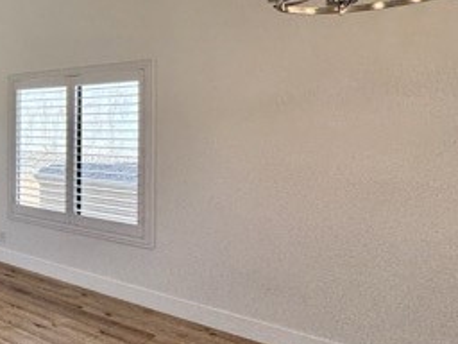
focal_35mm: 35
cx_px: -84
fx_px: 463
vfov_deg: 40.4
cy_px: 125
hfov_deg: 39.2
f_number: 2.2
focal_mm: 2.22
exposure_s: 1/130
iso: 40
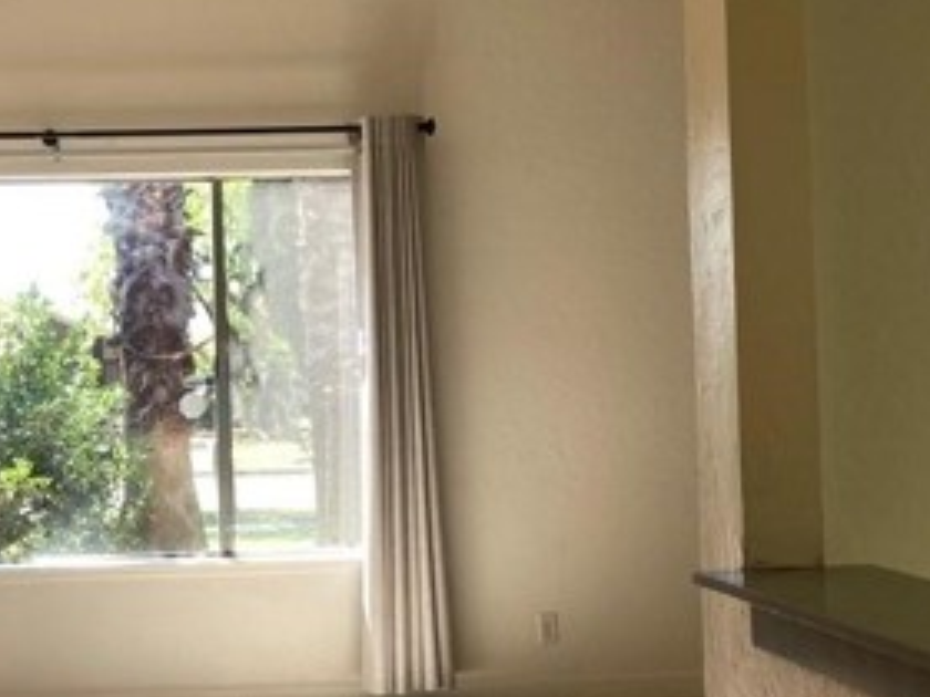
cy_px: 348
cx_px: 176
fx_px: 1719
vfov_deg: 22.9
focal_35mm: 64
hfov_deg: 29.5
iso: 25
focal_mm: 3.99
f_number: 1.8
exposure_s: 1/120
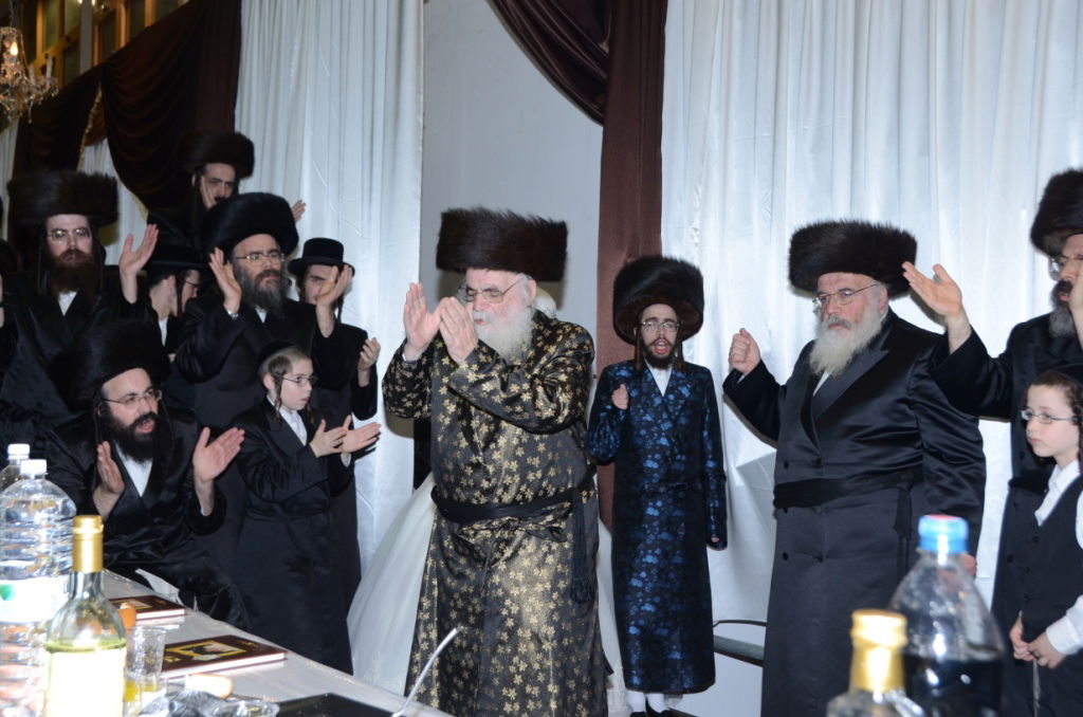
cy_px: 358
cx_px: 542
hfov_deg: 45.0
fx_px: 1306
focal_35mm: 44
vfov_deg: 30.7
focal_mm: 29
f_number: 5.6
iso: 500
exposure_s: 1/125
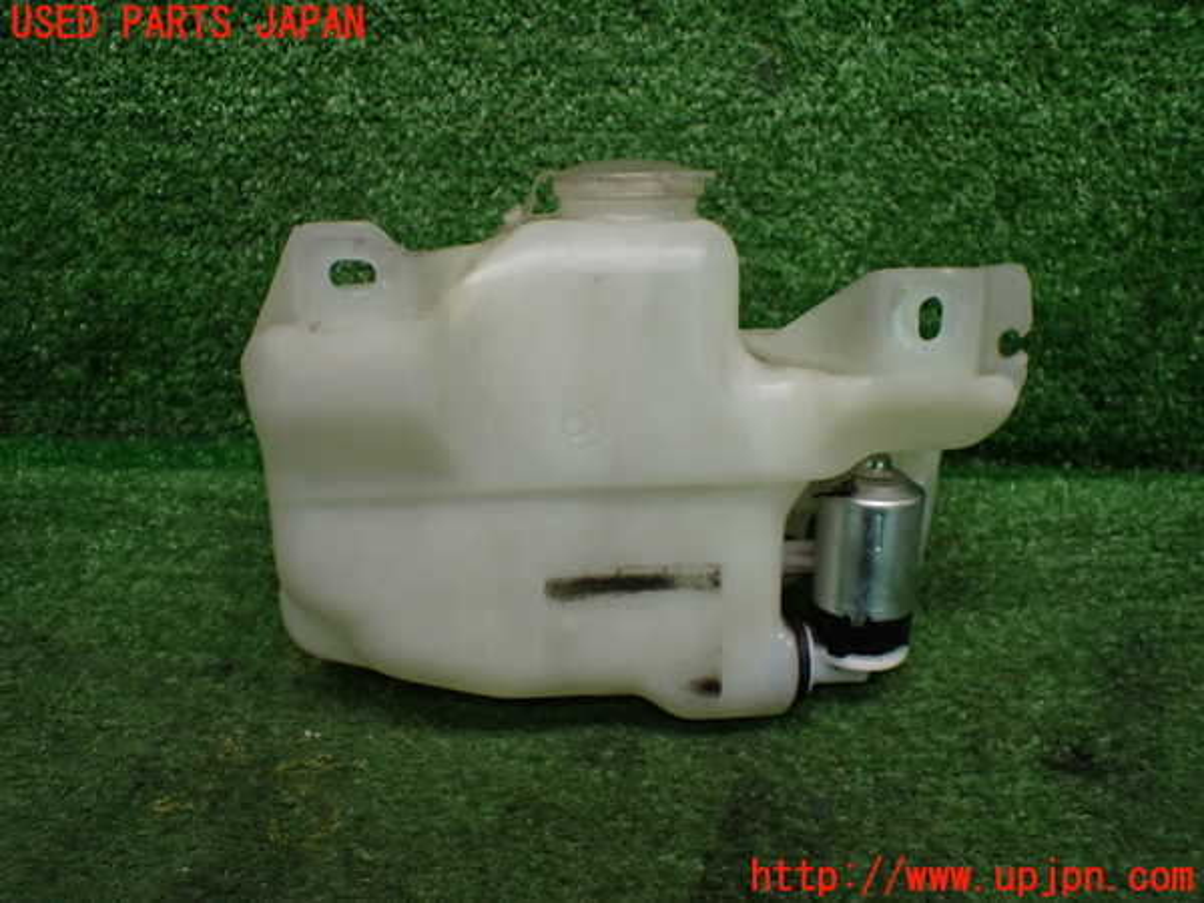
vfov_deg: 46.8
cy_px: 452
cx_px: 602
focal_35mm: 30
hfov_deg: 60.0
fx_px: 1043
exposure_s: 1/125
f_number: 2.3
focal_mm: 5.4
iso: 320
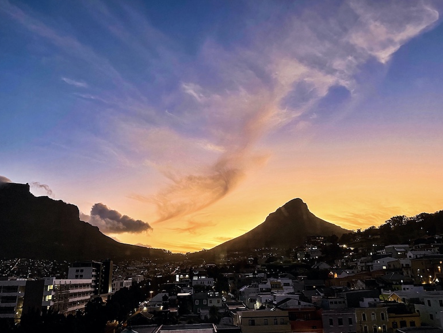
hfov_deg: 65.3
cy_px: 171
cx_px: 224
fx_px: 346
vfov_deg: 51.4
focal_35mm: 27
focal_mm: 4.2
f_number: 1.6
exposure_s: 1/50
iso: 100
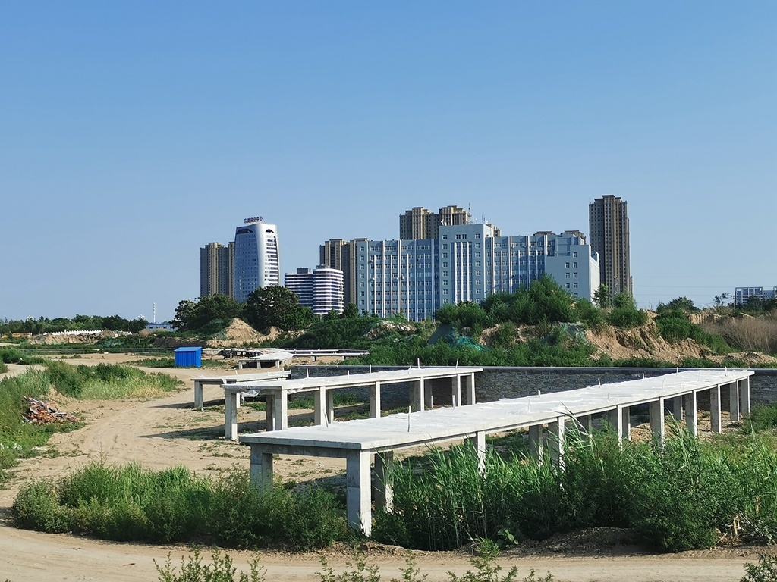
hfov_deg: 42.9
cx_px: 388
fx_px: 988
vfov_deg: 32.9
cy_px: 291
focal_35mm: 44
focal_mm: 5.58
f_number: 1.8
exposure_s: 1/3135
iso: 50
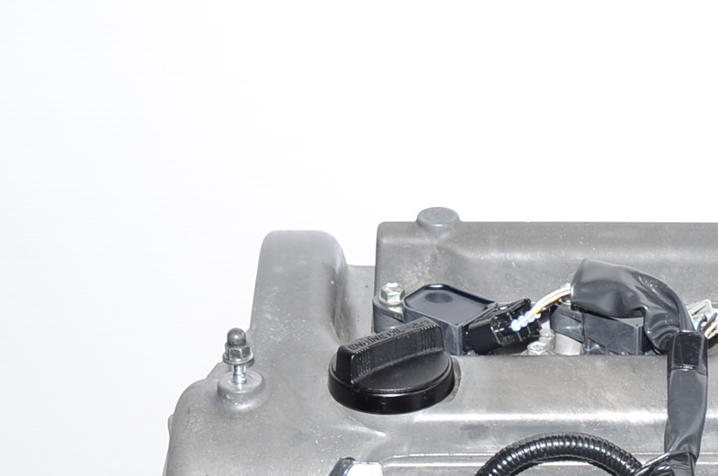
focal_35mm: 111
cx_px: 750
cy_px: 690
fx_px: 2209
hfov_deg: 17.9
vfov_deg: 11.8
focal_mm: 24
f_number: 4.5
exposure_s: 1/100
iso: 100
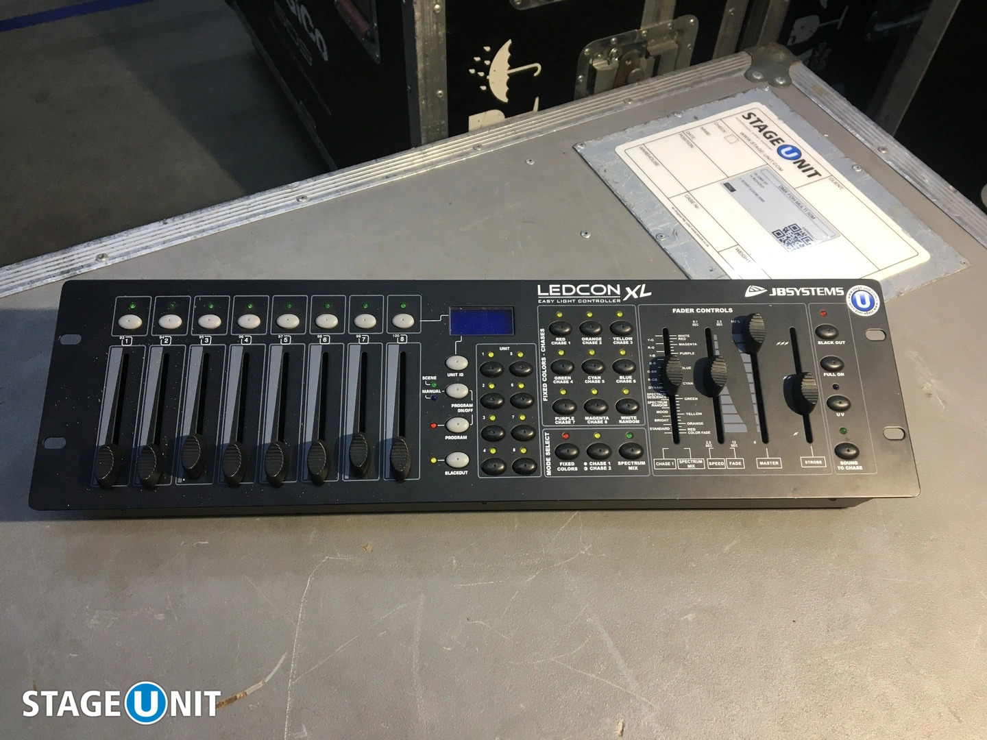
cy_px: 370
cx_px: 494
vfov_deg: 48.2
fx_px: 827
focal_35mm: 29
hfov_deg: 61.7
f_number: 2.2
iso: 40
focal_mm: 4.15
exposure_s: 1/33
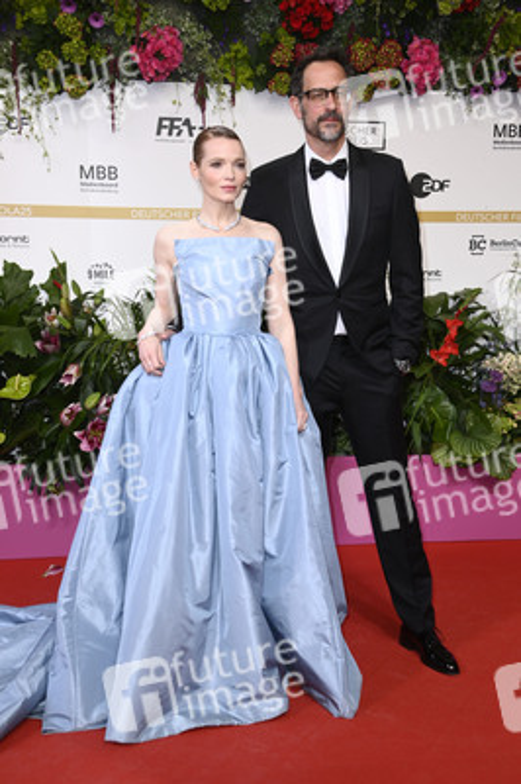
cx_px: 260
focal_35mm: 48
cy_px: 392
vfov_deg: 41.1
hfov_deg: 28.0
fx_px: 1044
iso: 500
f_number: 5.6
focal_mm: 48
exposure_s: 1/250
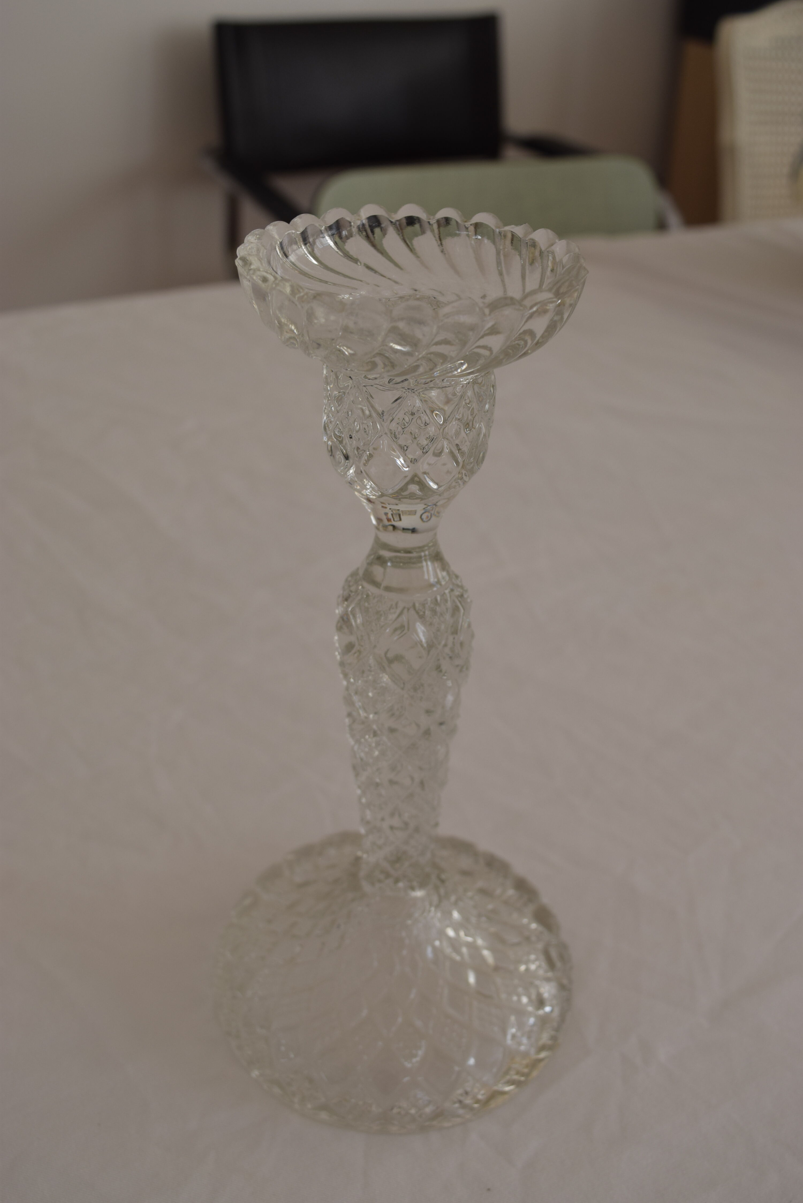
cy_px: 602
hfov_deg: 35.5
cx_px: 402
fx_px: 1254
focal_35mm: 38
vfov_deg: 51.3
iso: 200
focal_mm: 25
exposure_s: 1/160
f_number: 5.6
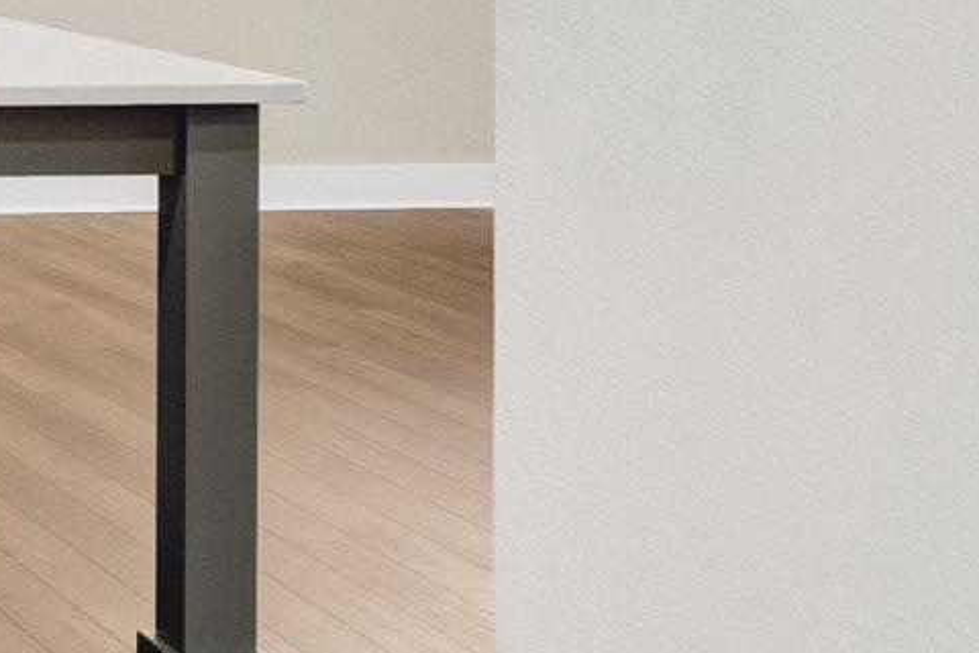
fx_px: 2697
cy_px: -212
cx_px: -875
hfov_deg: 16.5
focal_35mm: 99
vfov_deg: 13.3
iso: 400
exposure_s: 1/2
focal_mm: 15.5
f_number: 13
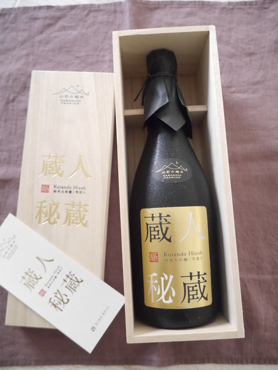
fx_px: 321
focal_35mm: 30
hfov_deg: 46.8
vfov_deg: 60.0
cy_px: 185
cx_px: 139
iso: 3200
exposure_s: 1/40
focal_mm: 15
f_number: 3.6
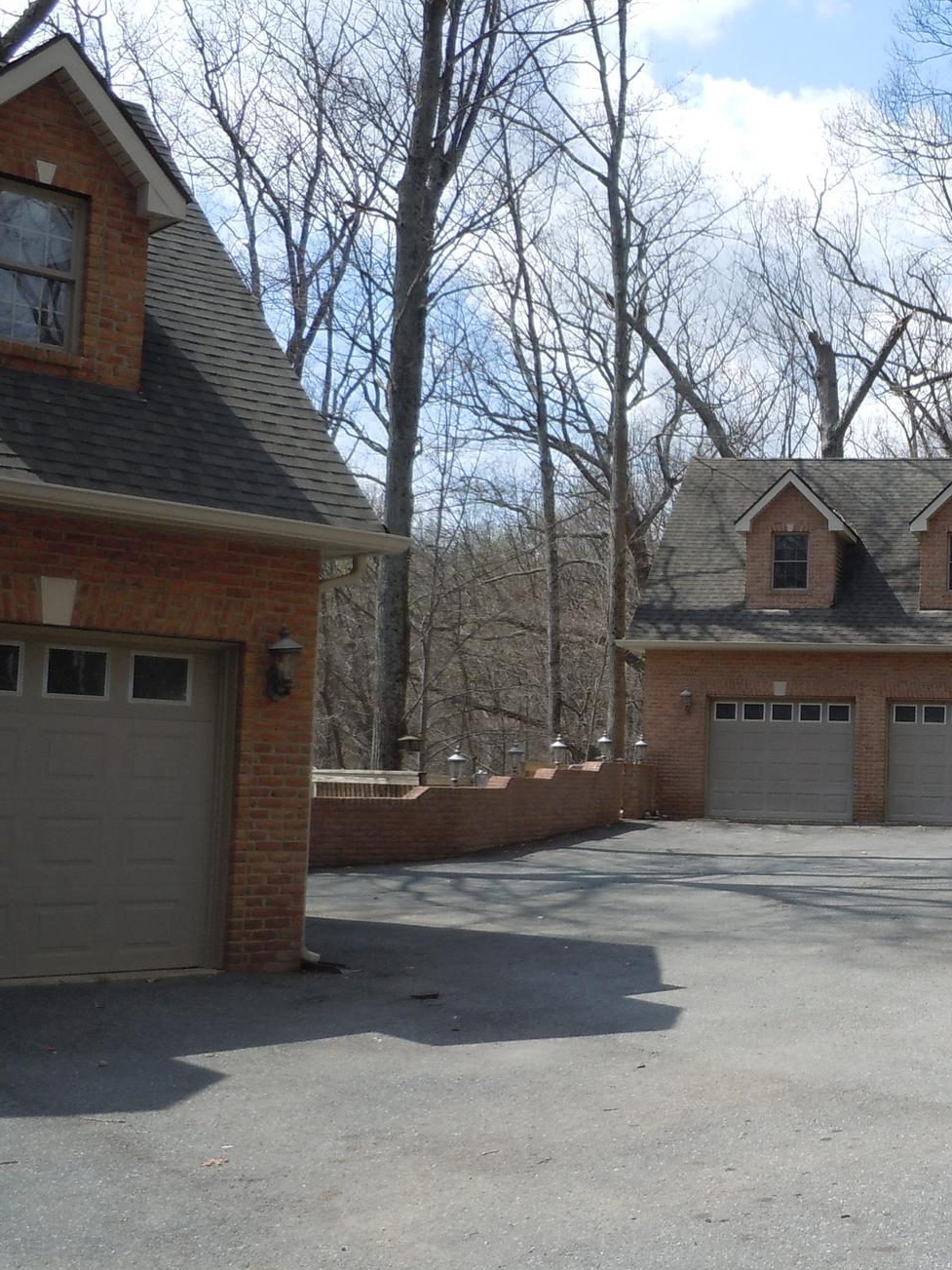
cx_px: 898
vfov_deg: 42.9
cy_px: 680
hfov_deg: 31.0
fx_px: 1614
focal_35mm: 44
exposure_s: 1/640
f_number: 3.7
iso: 100
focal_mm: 5
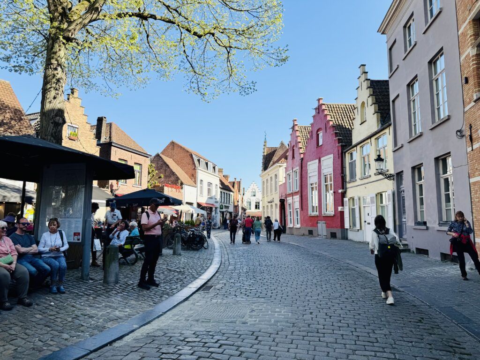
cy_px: 180
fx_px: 333
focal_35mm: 24
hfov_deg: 71.6
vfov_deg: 56.8
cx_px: 240
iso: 80
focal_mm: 6.76
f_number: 1.78
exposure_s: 1/2370
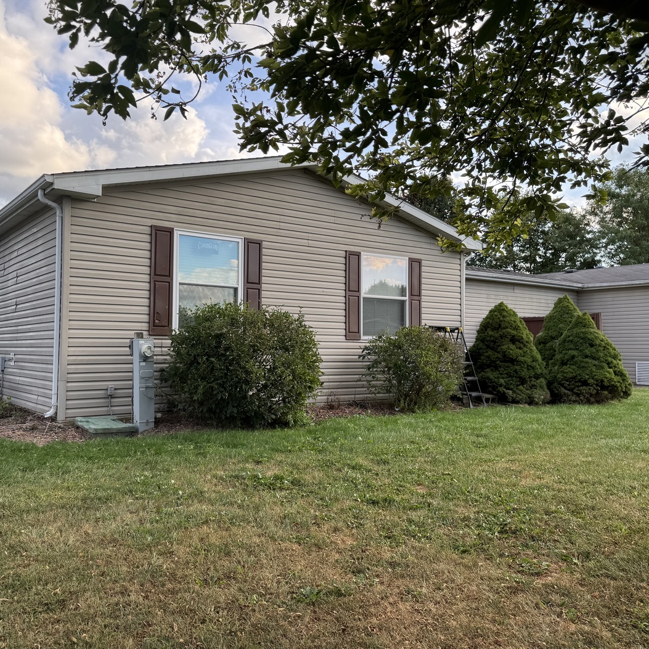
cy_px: 317
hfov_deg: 55.1
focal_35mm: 29
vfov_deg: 55.6
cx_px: 254
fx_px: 615
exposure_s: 1/615
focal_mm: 6.76
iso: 80
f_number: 1.78
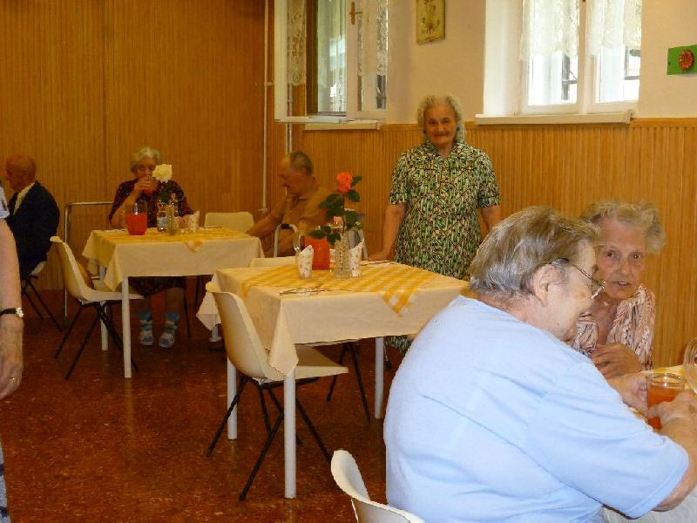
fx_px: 906
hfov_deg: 42.1
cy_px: 262
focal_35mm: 45
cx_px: 348
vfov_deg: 32.2
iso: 320
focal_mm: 8
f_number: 3.4
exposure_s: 1/30
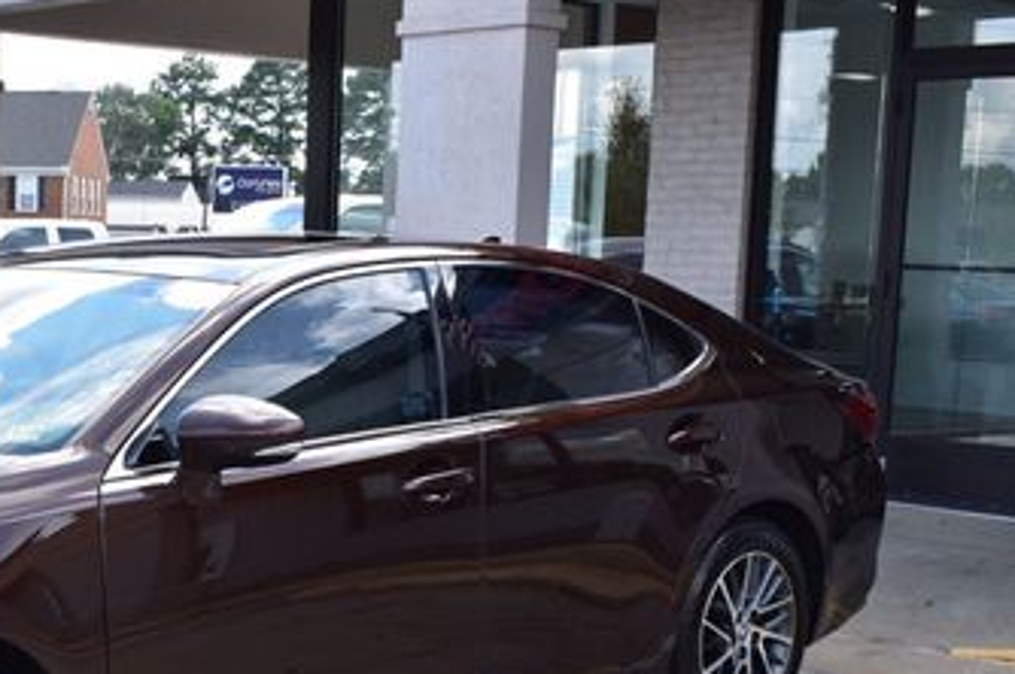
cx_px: 158
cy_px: 625
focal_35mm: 69
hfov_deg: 28.4
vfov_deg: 19.3
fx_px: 1943
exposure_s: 1/200
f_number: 10
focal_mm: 24
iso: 400
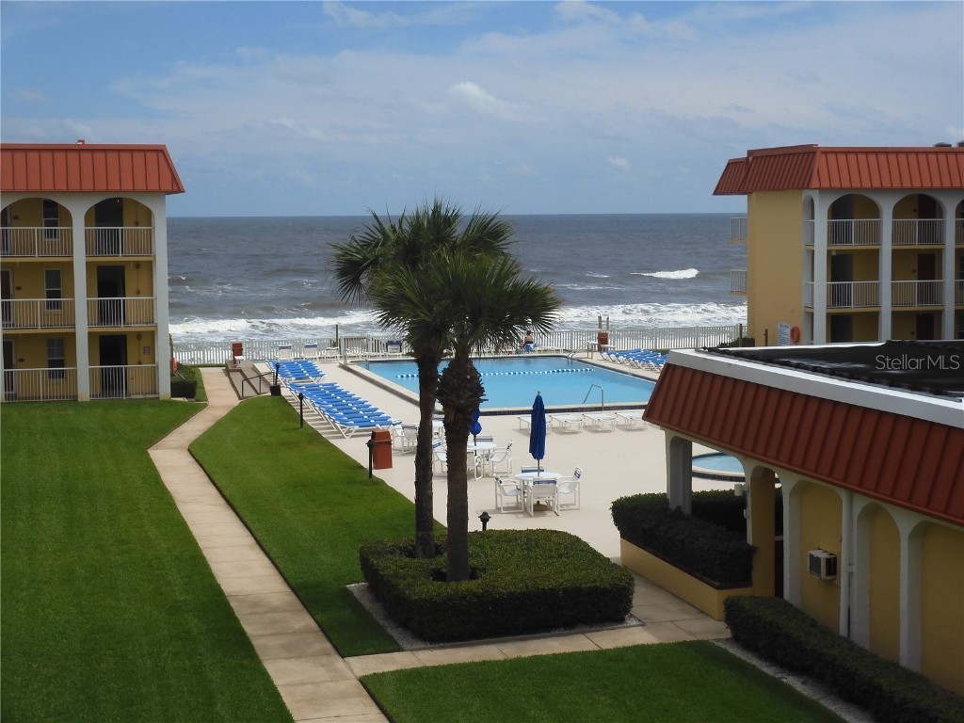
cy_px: 362
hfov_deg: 33.8
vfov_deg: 25.7
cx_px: 482
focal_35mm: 57
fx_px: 1587
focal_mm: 10.2
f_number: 4.5
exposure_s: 1/1600
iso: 100
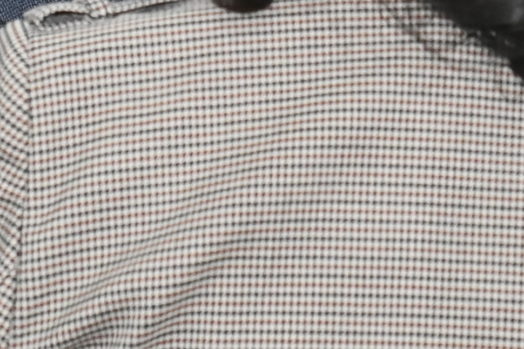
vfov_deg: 3.4
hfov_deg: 5.1
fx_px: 5849
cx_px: 422
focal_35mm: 402
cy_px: -546
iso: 3200
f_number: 6.3
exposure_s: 1/250
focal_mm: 70
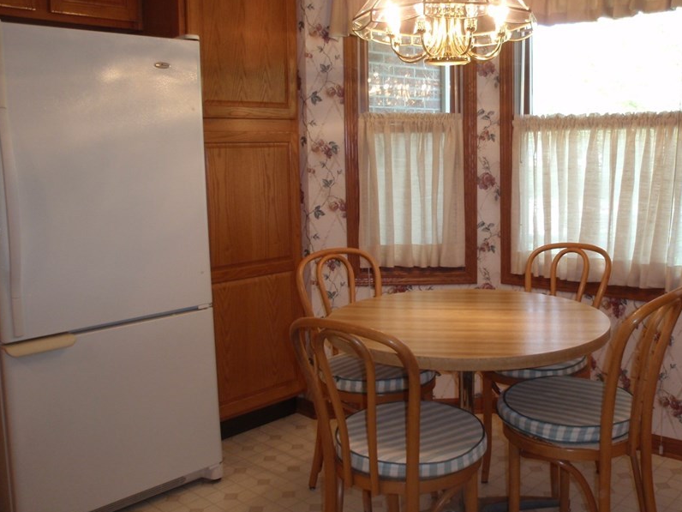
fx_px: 709
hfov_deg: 51.1
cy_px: 223
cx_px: 403
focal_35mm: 36
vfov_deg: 39.6
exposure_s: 1/30
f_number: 3.2
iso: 100
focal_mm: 5
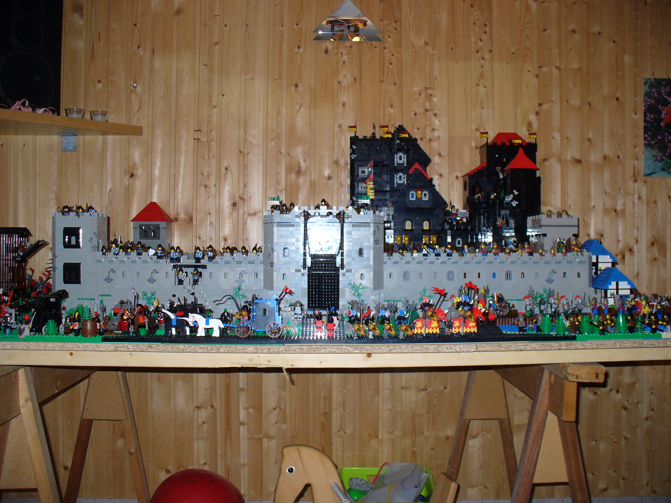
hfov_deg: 50.1
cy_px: 252
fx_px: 717
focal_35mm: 37
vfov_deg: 38.7
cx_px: 336
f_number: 2.8
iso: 100
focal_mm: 6.1
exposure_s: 1/60
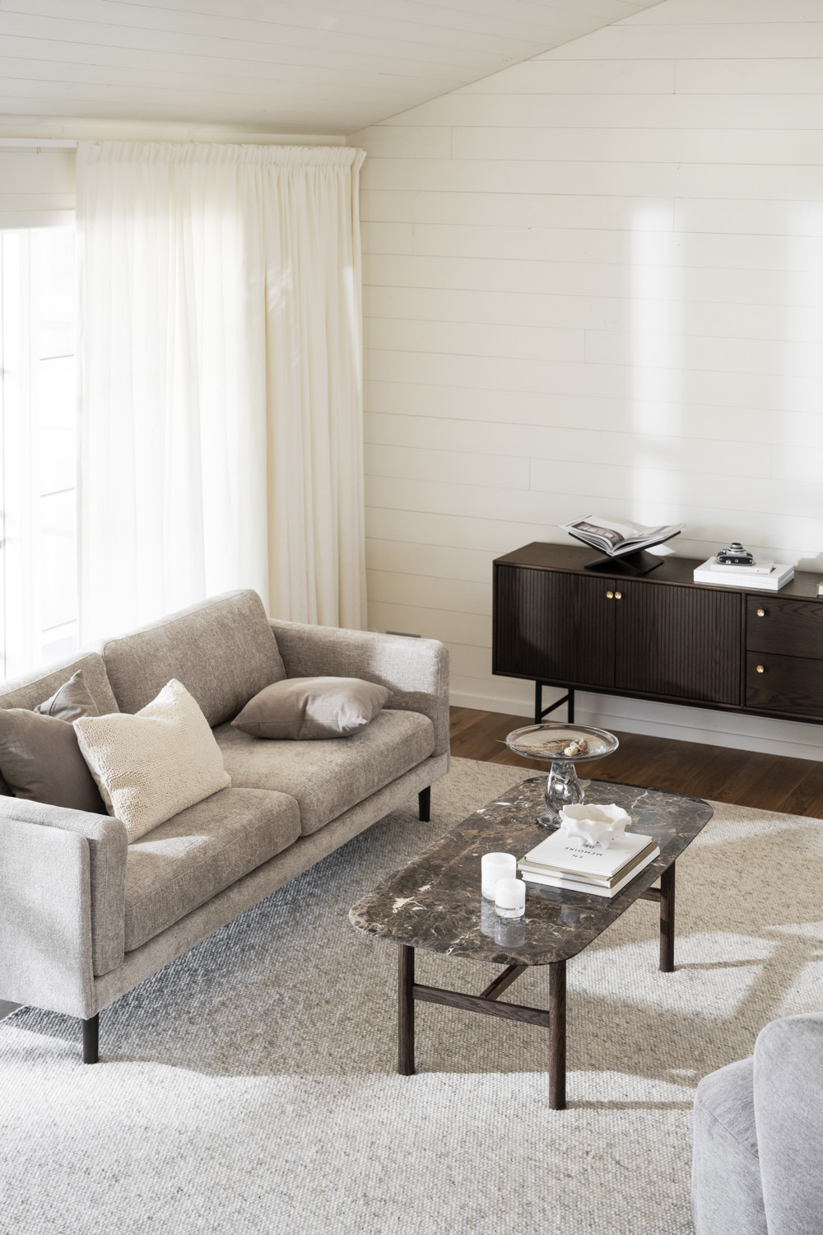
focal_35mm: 50
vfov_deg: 39.6
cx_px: 412
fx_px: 1714
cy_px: 618
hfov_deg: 27.0
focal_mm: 50
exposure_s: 1/50
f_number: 4.5
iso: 250
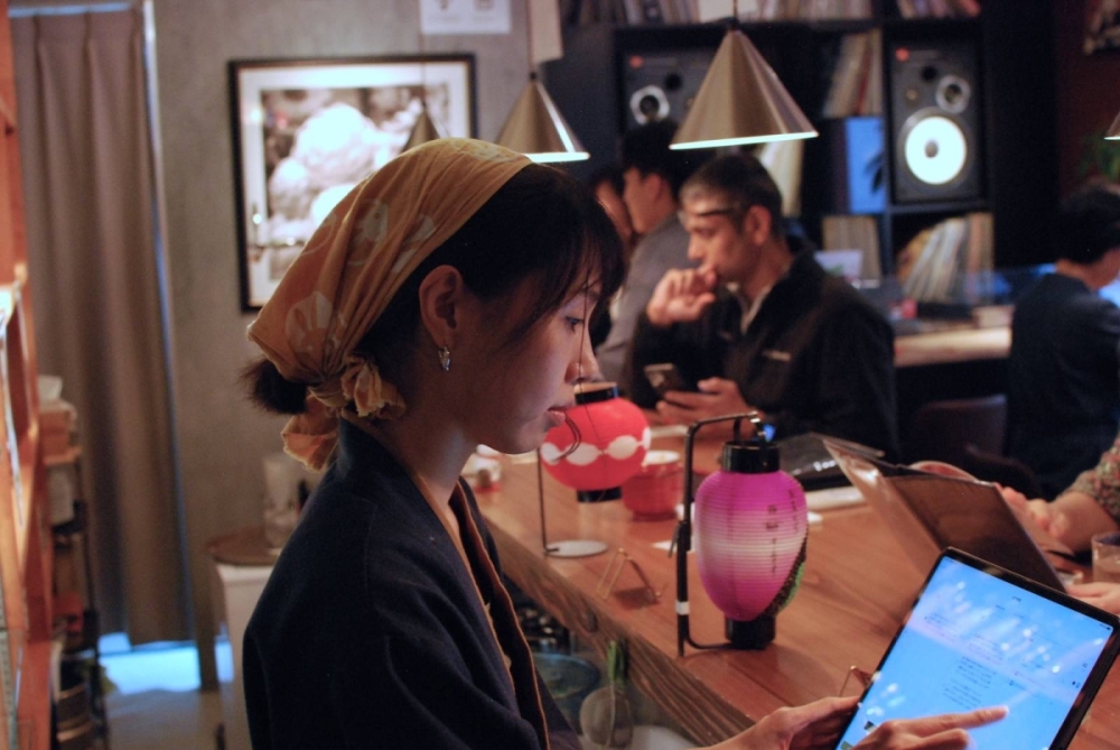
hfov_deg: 37.8
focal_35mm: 52
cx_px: 560
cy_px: 375
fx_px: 1635
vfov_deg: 25.8
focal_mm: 35
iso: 1600
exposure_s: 1/25
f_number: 4
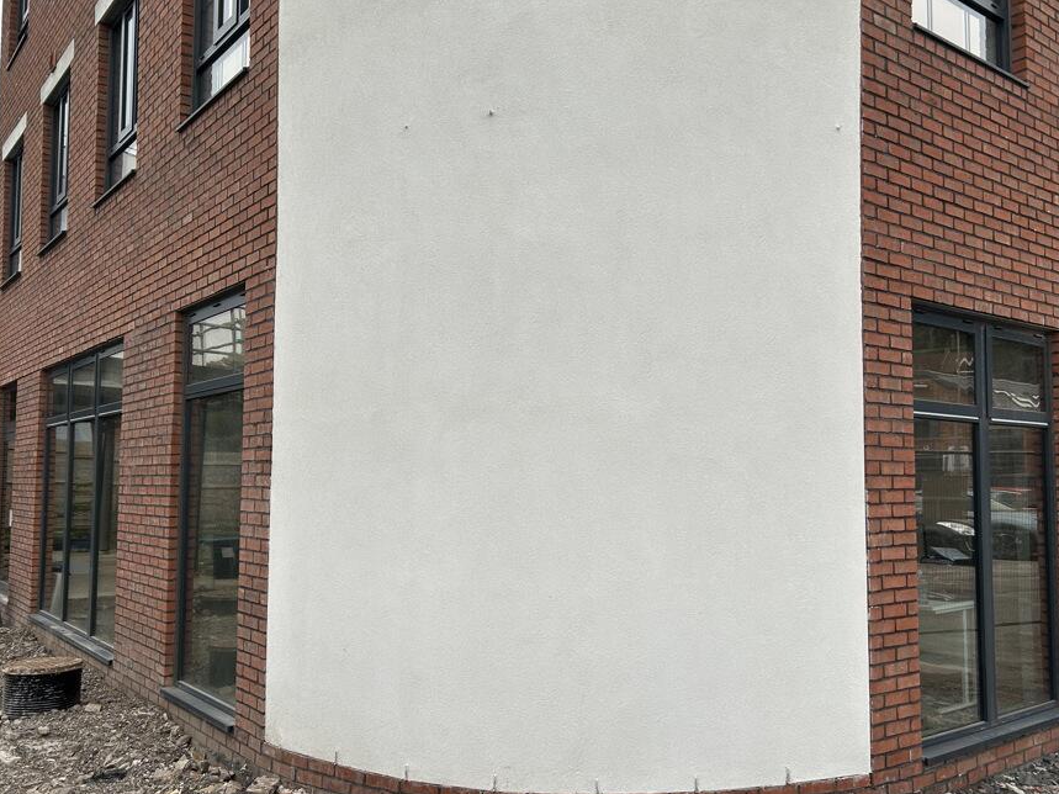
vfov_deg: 45.4
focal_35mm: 31
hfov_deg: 58.4
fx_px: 948
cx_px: 529
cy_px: 412
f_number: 1.5
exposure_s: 1/791
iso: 50
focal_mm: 5.7
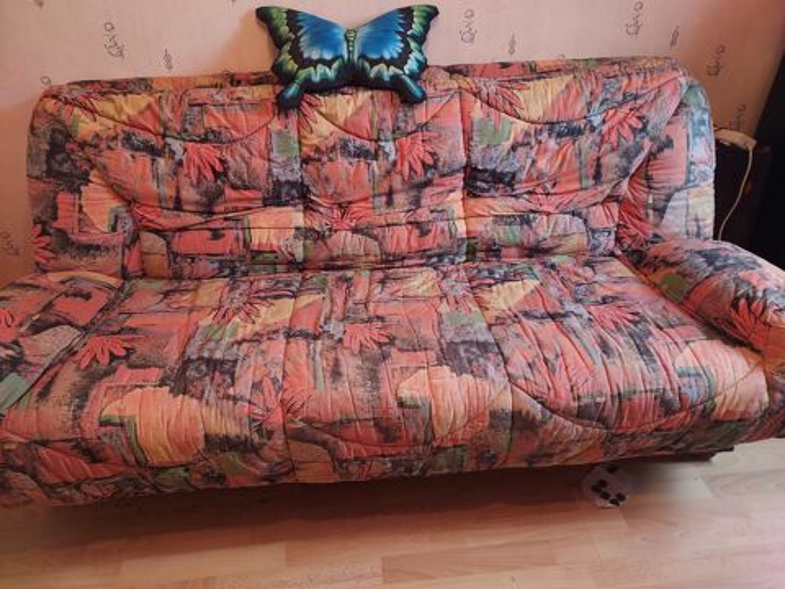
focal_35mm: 24
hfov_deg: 71.6
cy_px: 294
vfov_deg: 56.8
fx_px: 544
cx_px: 392
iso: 640
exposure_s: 1/25
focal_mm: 4.6
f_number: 1.8
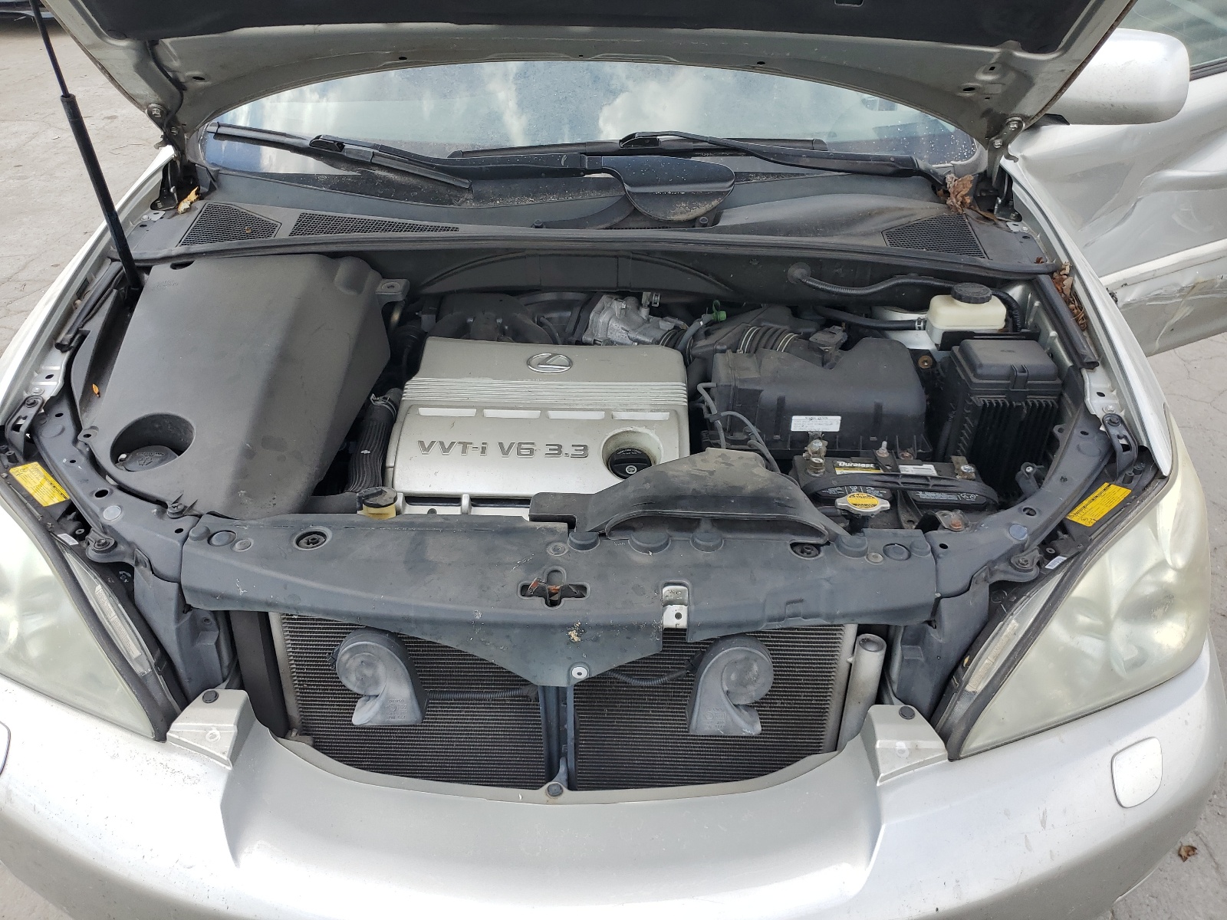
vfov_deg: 53.1
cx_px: 614
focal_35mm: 26
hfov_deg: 67.3
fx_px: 922
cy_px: 460
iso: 50
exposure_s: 1/1111
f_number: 1.5
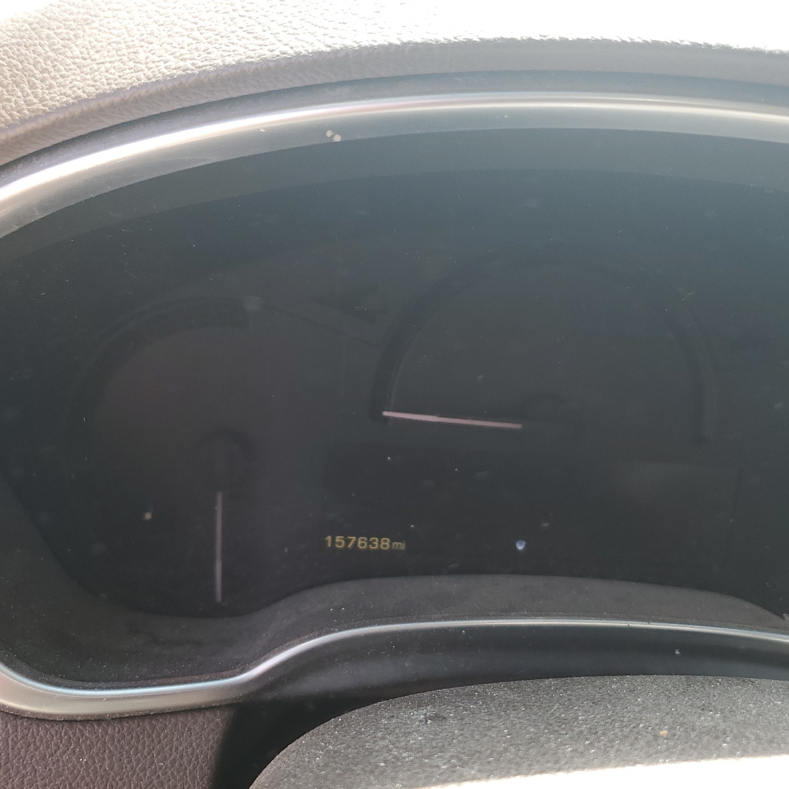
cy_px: 398
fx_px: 799
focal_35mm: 31
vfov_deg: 52.5
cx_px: 426
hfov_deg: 52.5
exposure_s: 1/172
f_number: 1.5
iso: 50
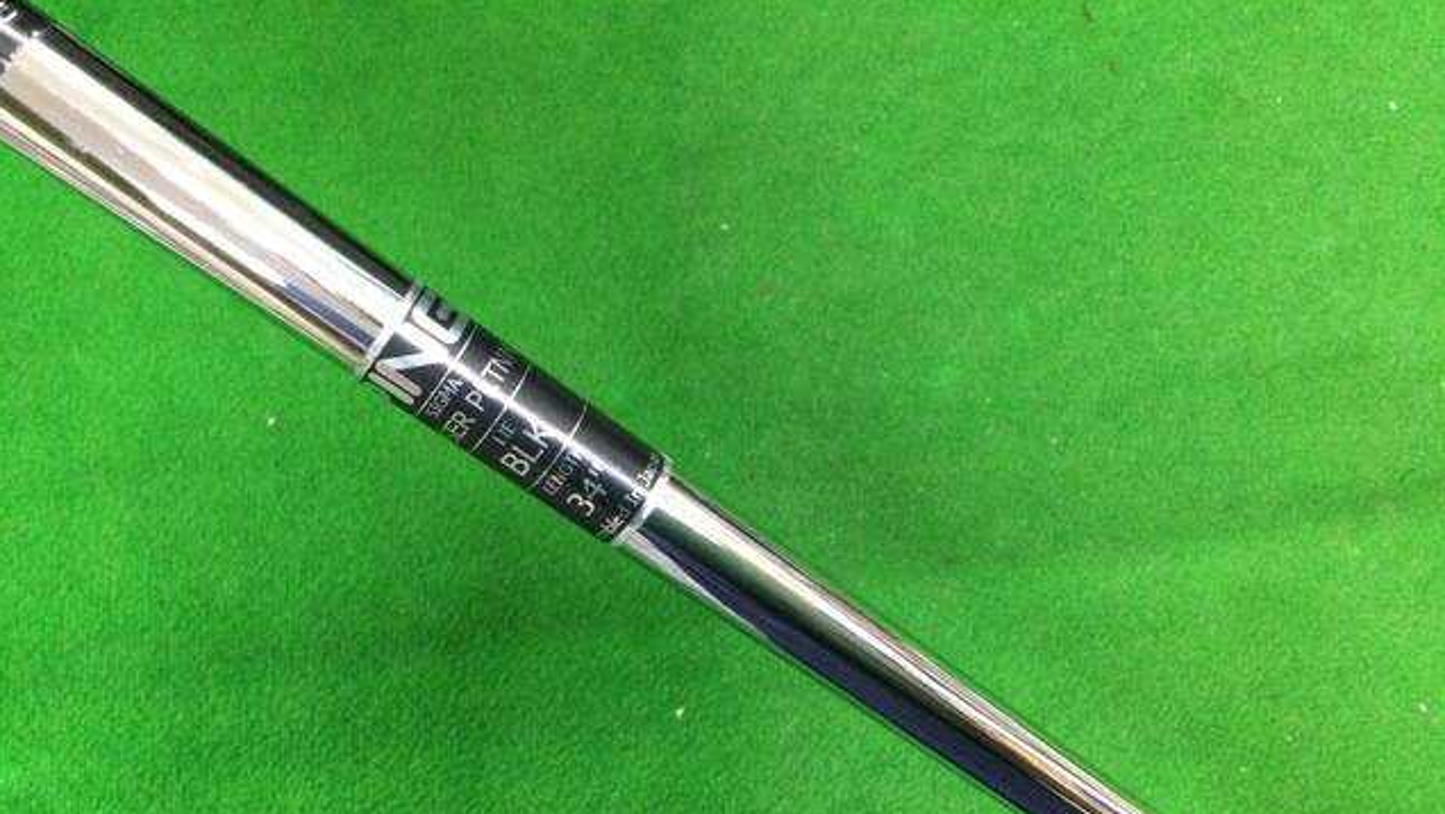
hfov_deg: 58.0
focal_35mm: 34
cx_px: 720
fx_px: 1303
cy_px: 543
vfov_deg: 34.3
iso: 250
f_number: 2.4
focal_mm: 3.3
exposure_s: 1/30
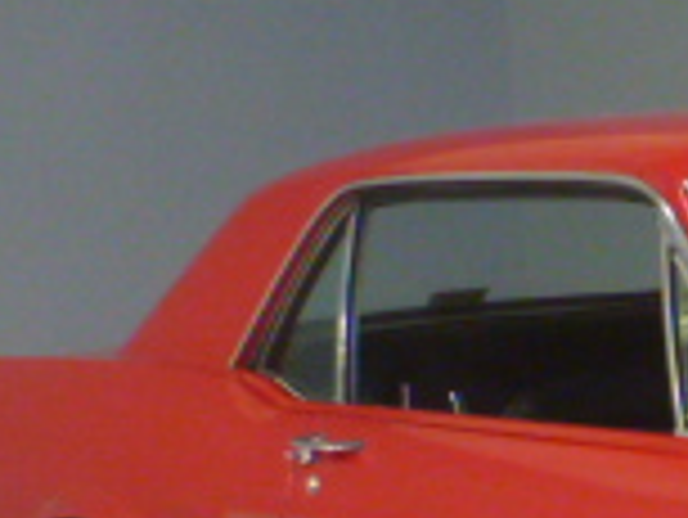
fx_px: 2327
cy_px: 743
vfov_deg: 12.2
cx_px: 1210
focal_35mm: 117
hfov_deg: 14.8
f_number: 3.3
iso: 400
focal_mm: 4.9
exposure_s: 1/40
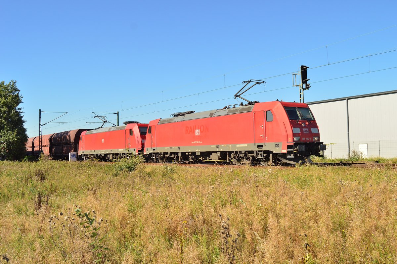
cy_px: 132
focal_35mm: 39
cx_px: 198
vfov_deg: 34.1
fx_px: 430
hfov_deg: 49.6
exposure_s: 1/500
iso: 200
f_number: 8
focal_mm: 26
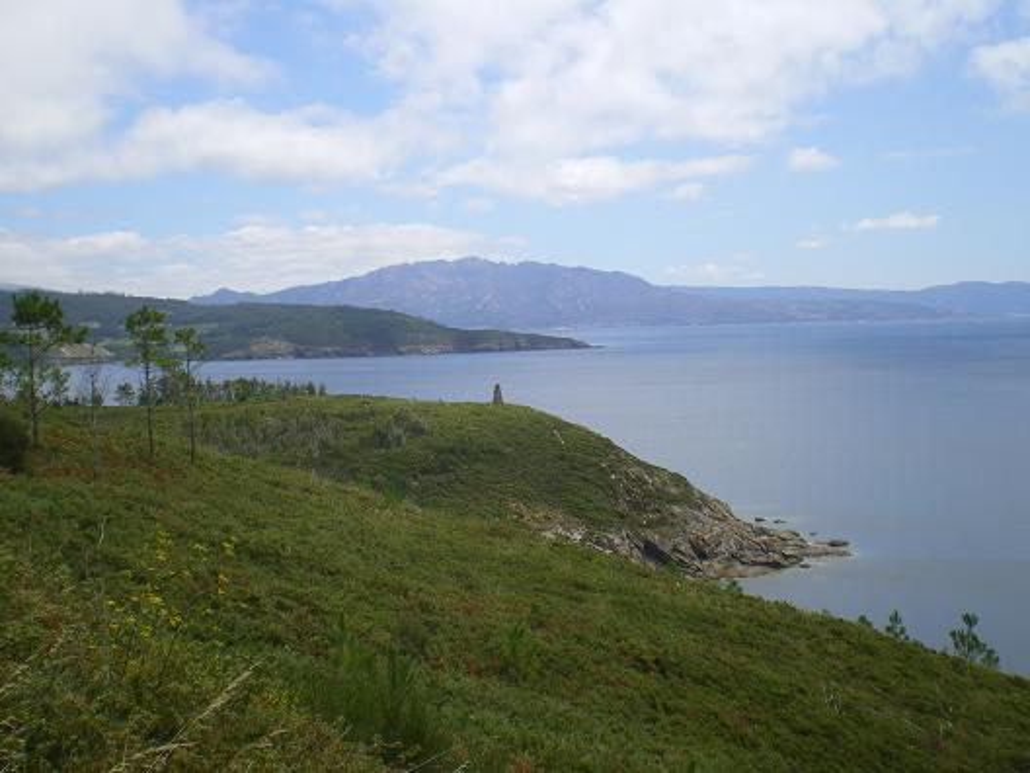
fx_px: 1309
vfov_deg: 32.9
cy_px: 386
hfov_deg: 42.9
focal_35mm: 44
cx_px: 515
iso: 64
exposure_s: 1/400
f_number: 4.9
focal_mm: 7.4
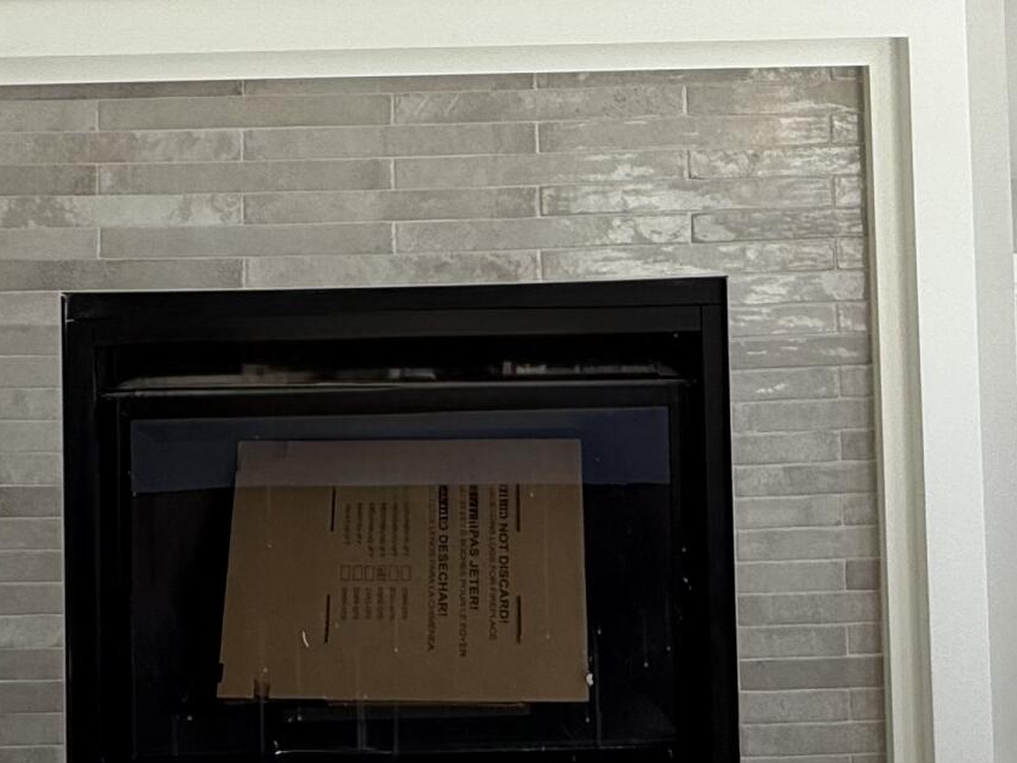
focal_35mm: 50
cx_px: 473
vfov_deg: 24.7
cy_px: -269
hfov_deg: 38.2
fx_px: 1469
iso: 50
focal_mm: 2.22
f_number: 2.2
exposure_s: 1/329
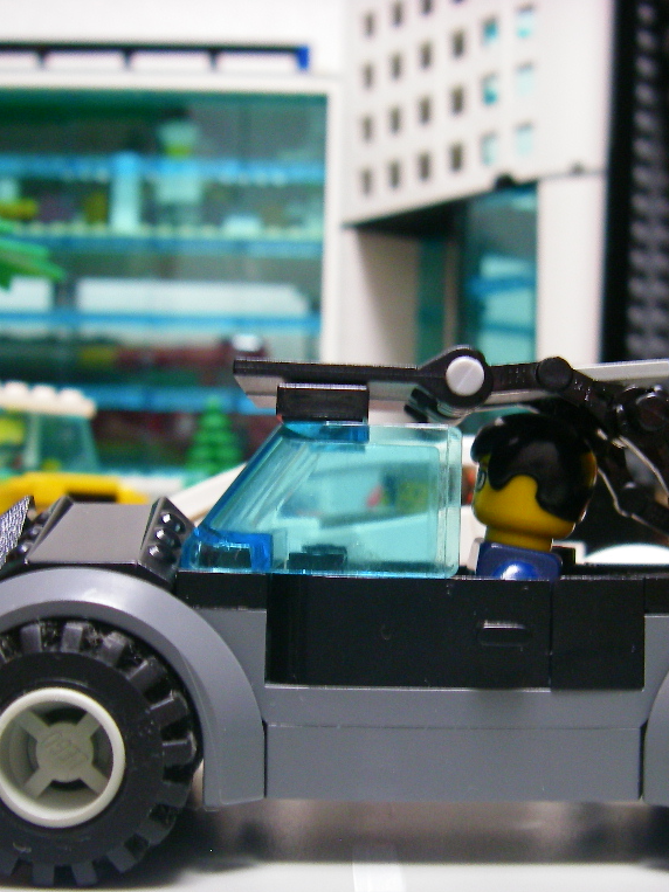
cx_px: 416
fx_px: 1315
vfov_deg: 37.5
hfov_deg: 28.5
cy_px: 448
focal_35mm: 51
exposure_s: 1/8
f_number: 3.3
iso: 200
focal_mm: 6.3
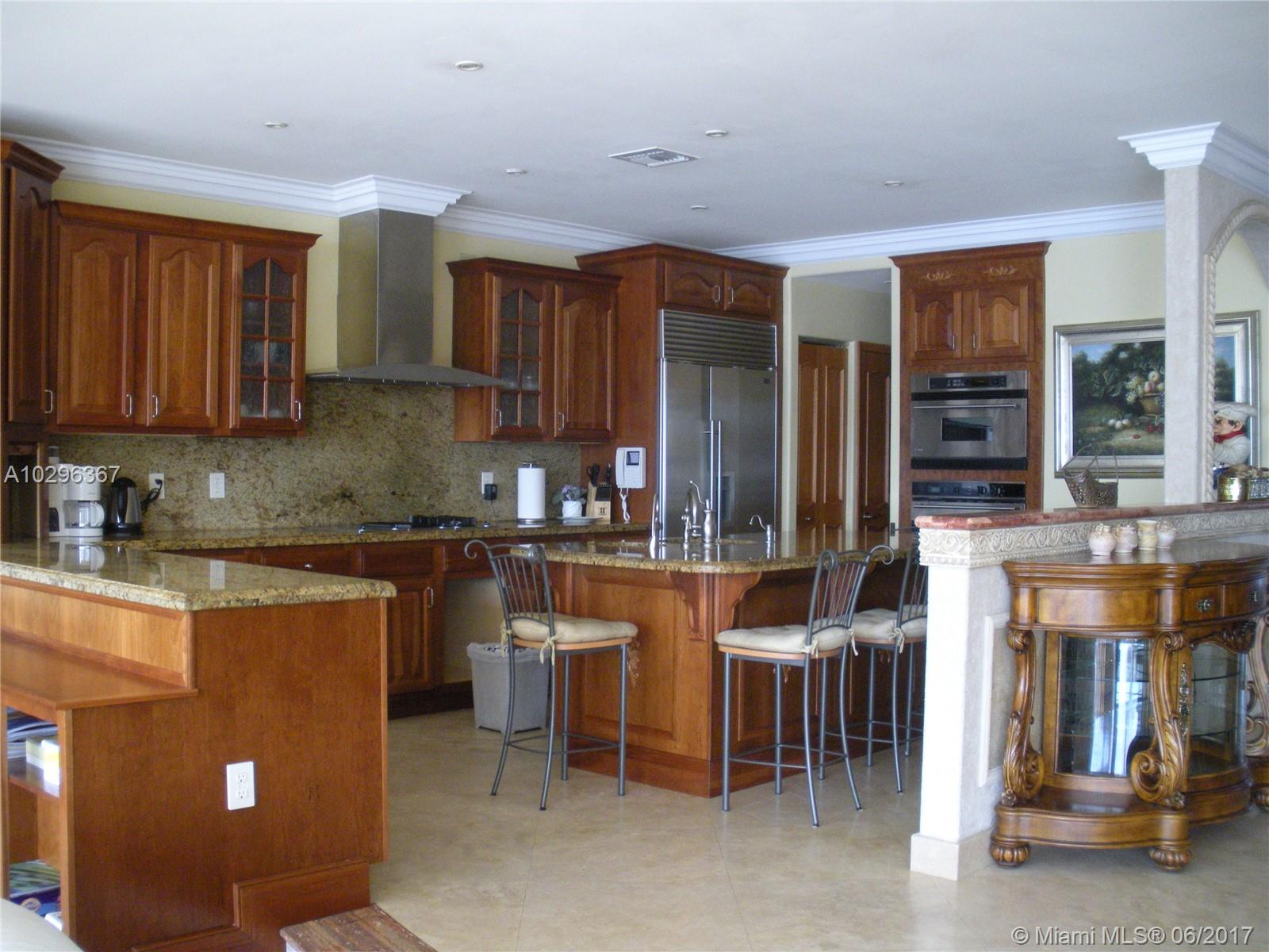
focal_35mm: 36
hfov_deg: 51.4
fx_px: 1320
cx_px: 634
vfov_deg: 39.7
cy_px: 476
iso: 360
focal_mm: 6.3
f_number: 3.5
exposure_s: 1/60.2
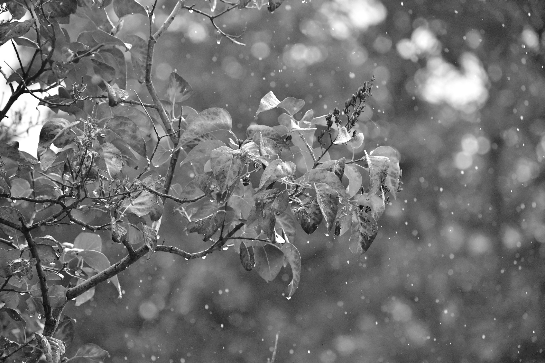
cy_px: 182
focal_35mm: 187
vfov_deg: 7.3
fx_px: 2831
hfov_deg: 11.0
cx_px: 272
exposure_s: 1/2000
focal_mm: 125
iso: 8000
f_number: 4.8
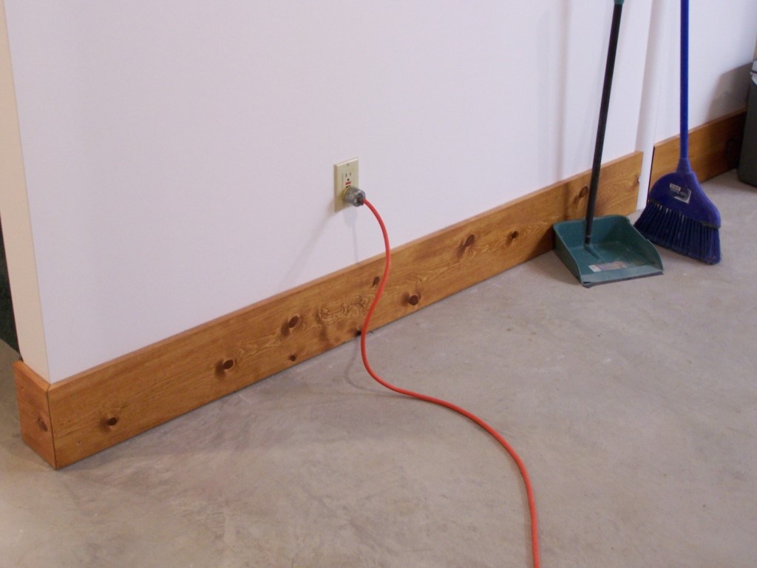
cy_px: 284
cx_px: 378
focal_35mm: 59
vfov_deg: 24.8
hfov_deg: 32.7
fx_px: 1290
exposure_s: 1/8
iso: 140
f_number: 3.1
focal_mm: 9.8
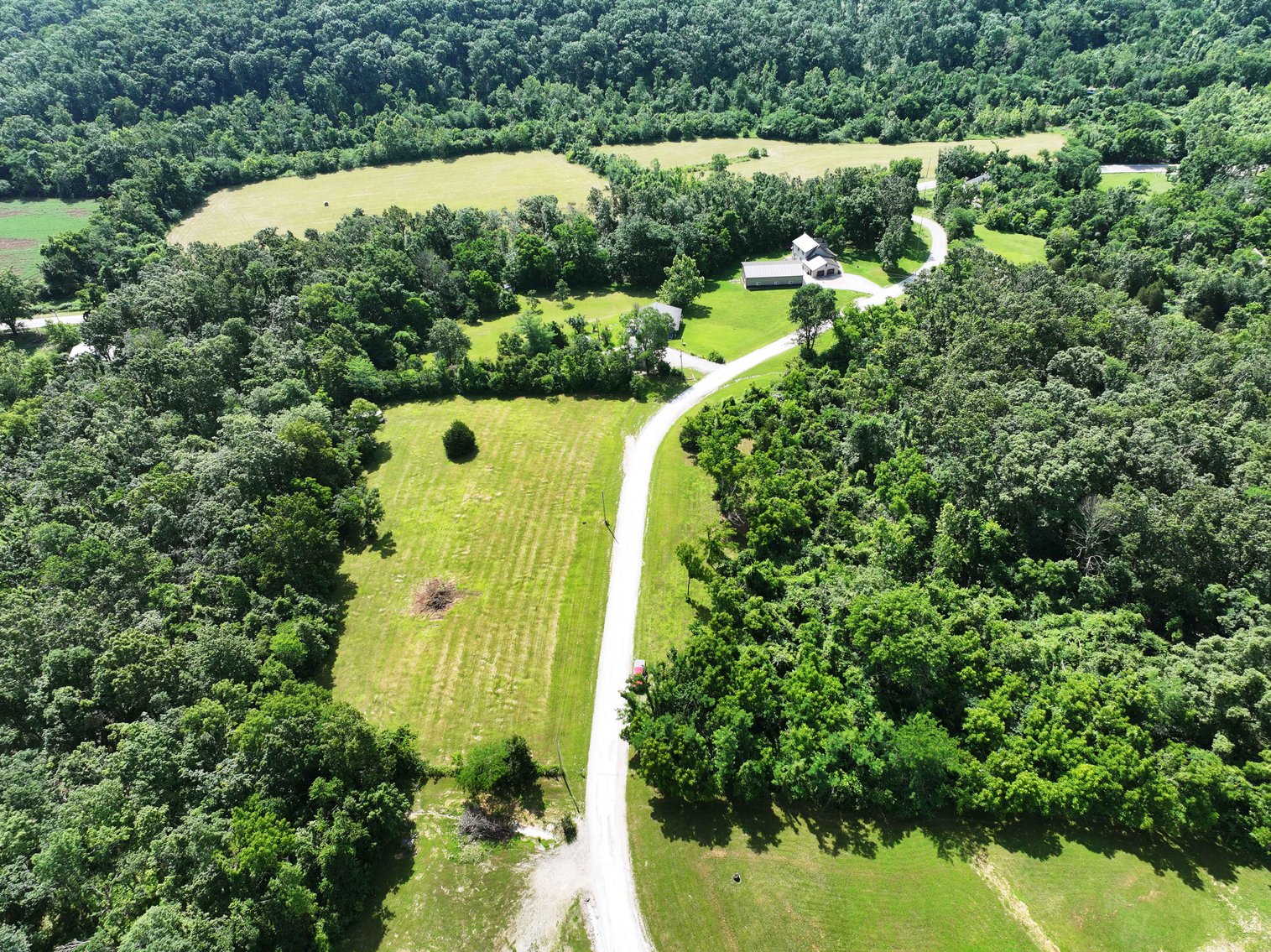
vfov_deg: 56.8
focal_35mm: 24
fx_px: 881
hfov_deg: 71.6
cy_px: 476
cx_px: 636
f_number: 2.8
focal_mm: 12.29
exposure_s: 1/1000
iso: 100
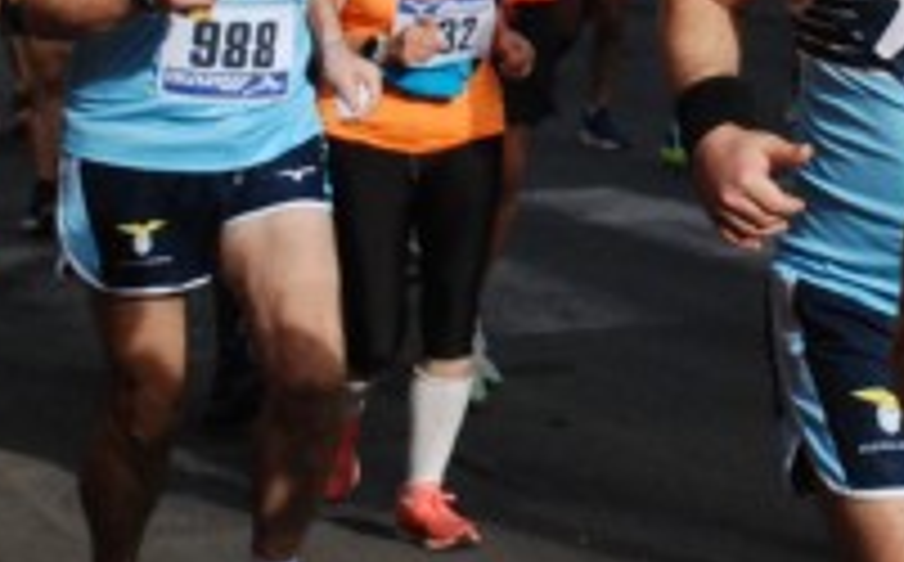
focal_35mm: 174
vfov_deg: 7.5
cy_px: -25
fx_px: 4281
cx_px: 774
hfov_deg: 12.0
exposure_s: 1/1600
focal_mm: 38
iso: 1000
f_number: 7.1
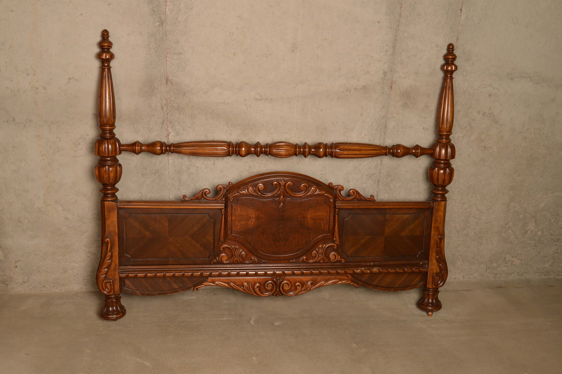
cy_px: 187
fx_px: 561
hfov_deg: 53.2
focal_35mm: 36
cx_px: 281
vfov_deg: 36.8
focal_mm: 24
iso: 200
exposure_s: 1/160
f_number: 7.1
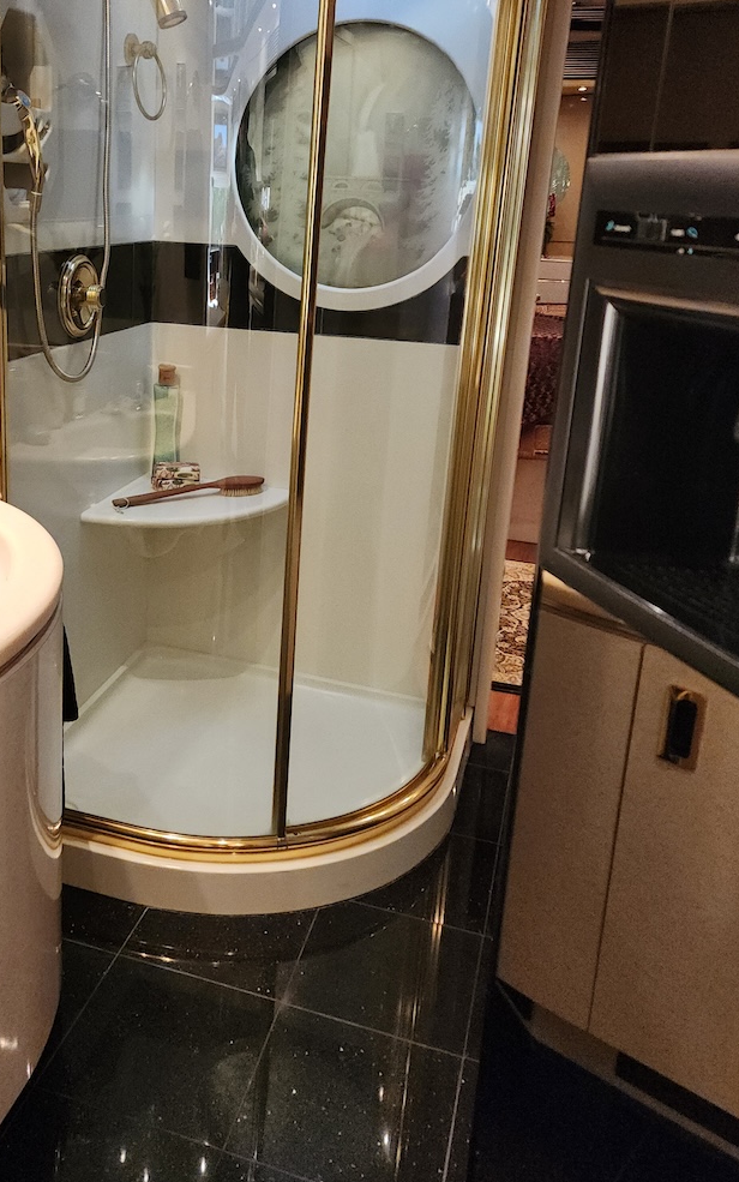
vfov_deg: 57.6
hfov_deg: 37.6
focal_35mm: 33
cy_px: 464
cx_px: 203
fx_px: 1063
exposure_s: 1/120
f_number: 1.8
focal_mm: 6.4
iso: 500
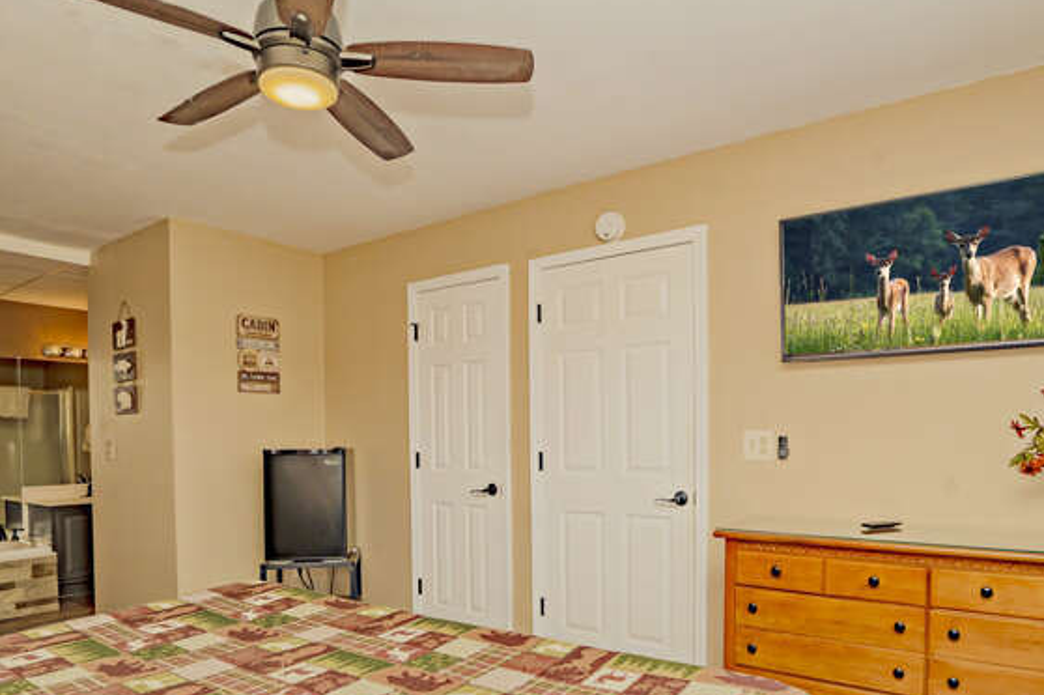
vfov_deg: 56.1
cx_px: 536
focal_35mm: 22
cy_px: 454
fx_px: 638
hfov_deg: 78.6
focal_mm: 16
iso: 400
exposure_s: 1/250
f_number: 7.1
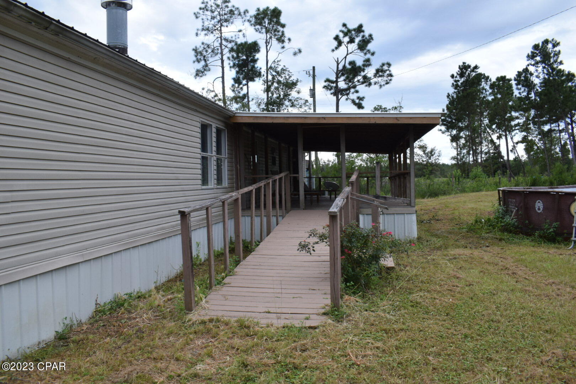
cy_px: 192
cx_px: 288
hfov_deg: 67.4
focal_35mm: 27
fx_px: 432
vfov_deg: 47.9
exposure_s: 1/250
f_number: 8
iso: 400
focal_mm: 18
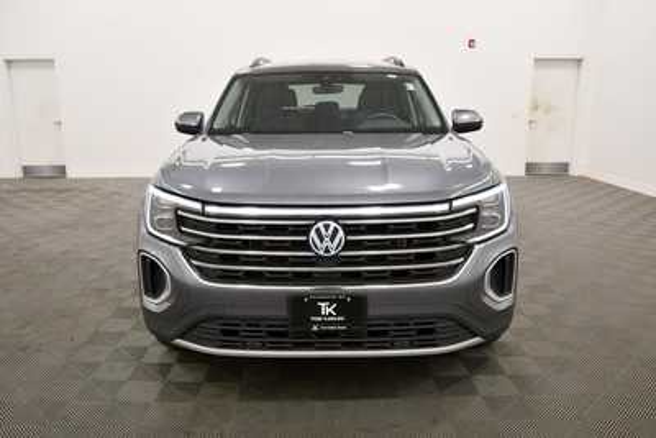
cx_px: 328
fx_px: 547
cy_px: 219
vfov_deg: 43.6
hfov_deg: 61.9
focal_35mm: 30
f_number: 5.6
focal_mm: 20
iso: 900
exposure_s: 1/125
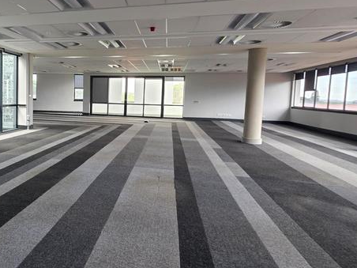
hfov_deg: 70.4
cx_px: 103
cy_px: 114
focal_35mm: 23
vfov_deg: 58.6
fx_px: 237
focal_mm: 2.2
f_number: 1.9
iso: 160
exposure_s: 1/100
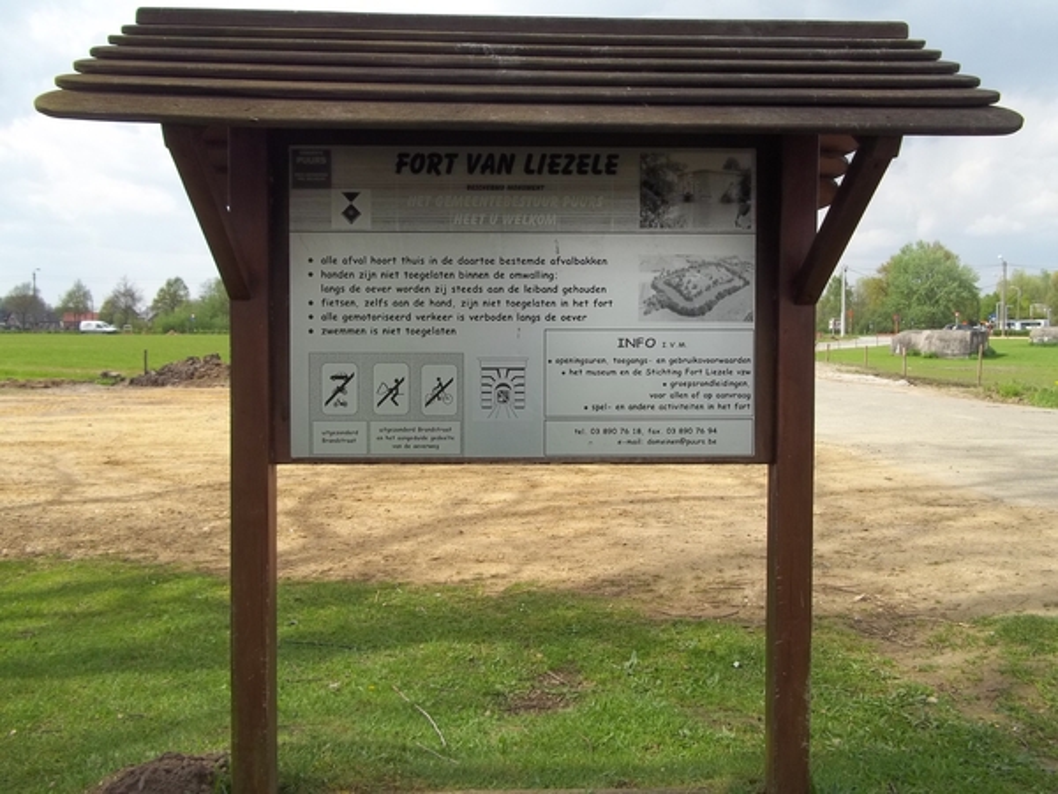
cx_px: 529
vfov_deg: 44.2
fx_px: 978
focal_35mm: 32
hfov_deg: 56.8
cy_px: 397
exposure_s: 1/80
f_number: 8.8
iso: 64
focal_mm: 5.7
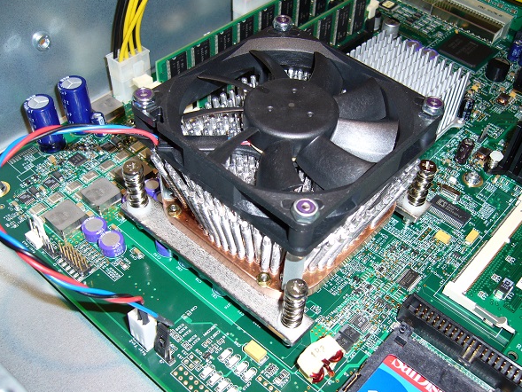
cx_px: 283
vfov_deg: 37.7
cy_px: 205
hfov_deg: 48.9
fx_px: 573
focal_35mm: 38
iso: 80
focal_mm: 5.8
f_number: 2.8
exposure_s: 1/30
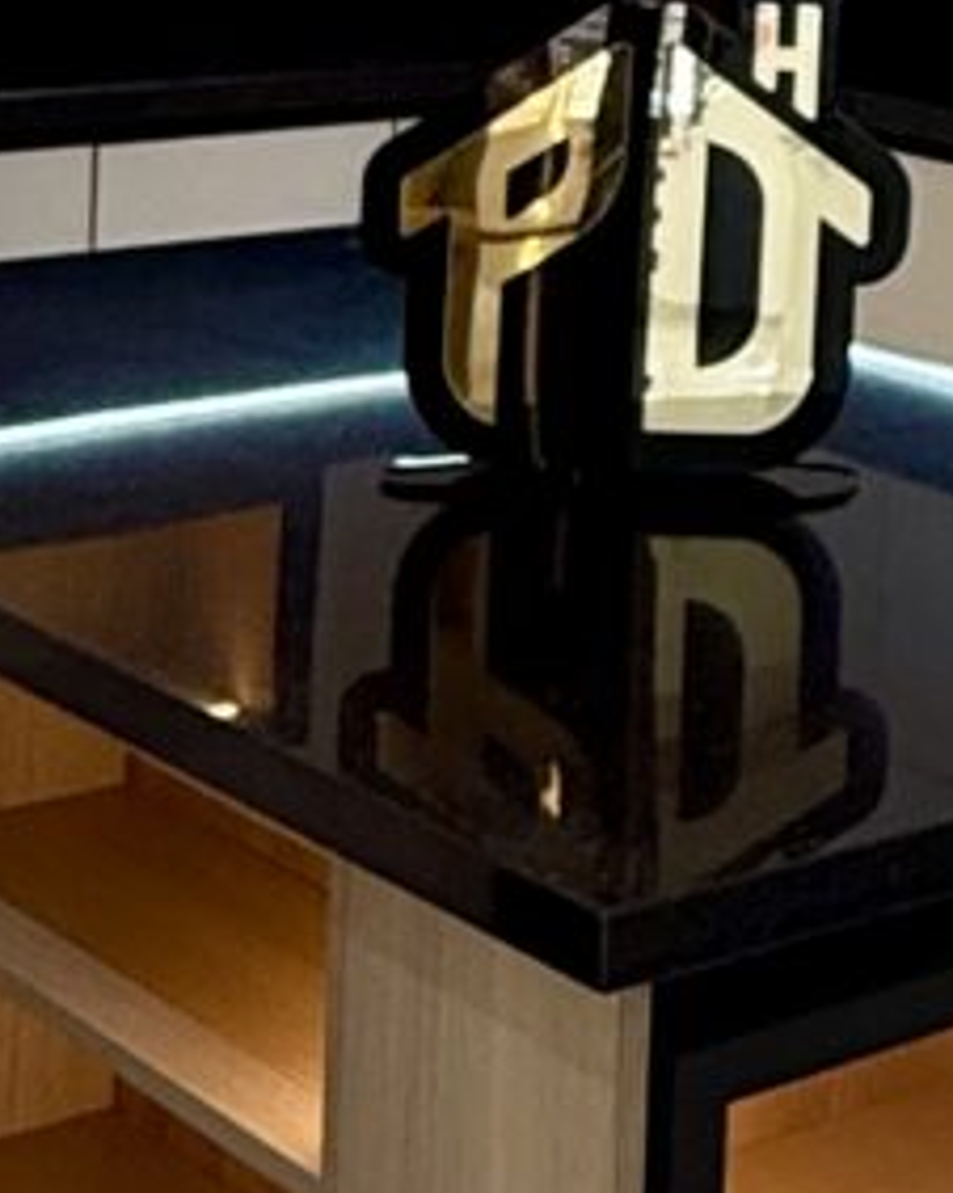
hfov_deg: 13.8
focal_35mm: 99
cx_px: 1720
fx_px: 3494
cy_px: -312
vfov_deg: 18.2
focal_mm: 2.22
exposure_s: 1/100
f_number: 2.2
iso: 200
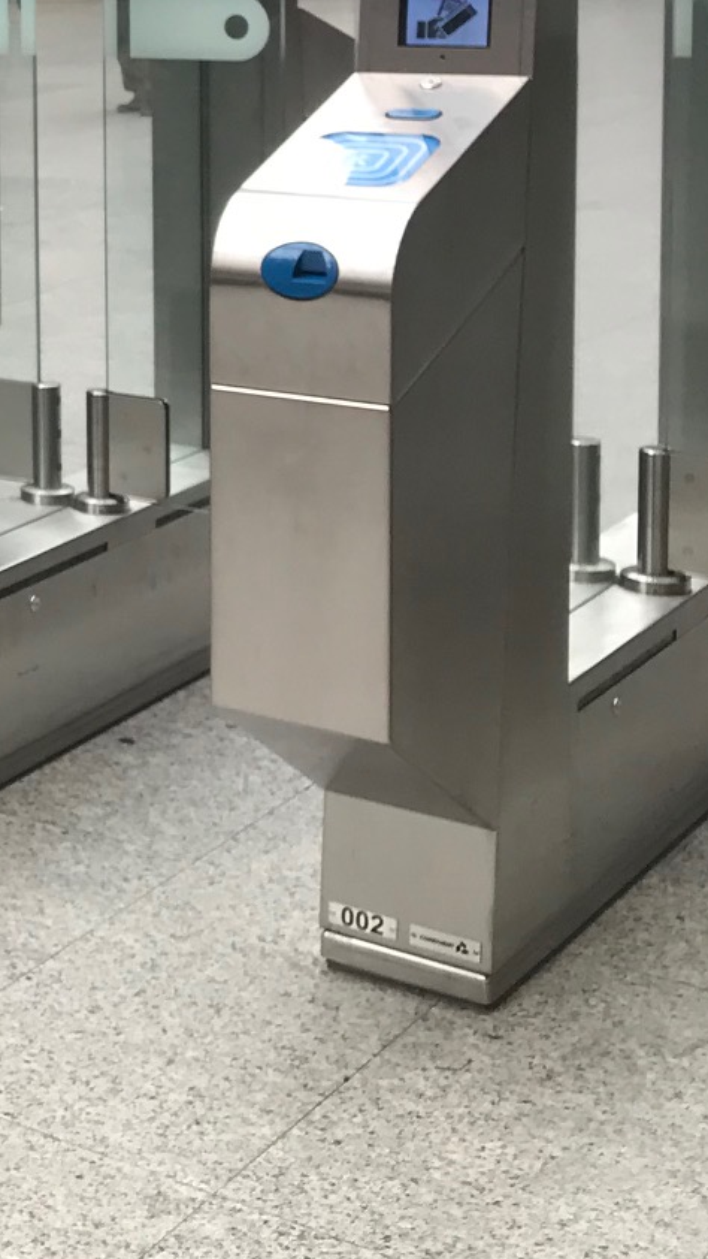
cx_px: -753
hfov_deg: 13.8
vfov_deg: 28.1
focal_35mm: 73
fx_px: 2435
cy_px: 185
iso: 20
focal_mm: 3.99
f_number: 1.8
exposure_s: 1/161
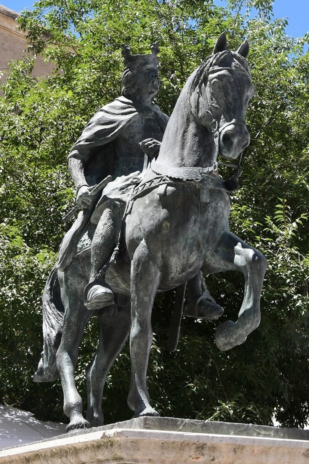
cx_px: 154
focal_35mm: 45
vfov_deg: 43.6
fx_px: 579
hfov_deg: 29.9
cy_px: 232
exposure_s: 1/250
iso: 360
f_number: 11
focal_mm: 30
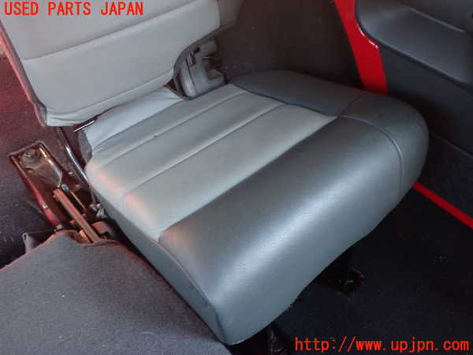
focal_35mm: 30
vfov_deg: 46.8
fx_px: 410
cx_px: 236
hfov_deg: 60.0
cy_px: 178
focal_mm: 5.4
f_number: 2.3
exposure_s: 1/25
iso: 800
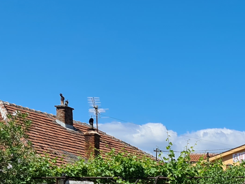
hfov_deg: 17.8
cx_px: 401
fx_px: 672
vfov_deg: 14.9
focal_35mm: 95
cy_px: 231
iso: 50
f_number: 1.8
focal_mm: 7
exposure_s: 1/1014
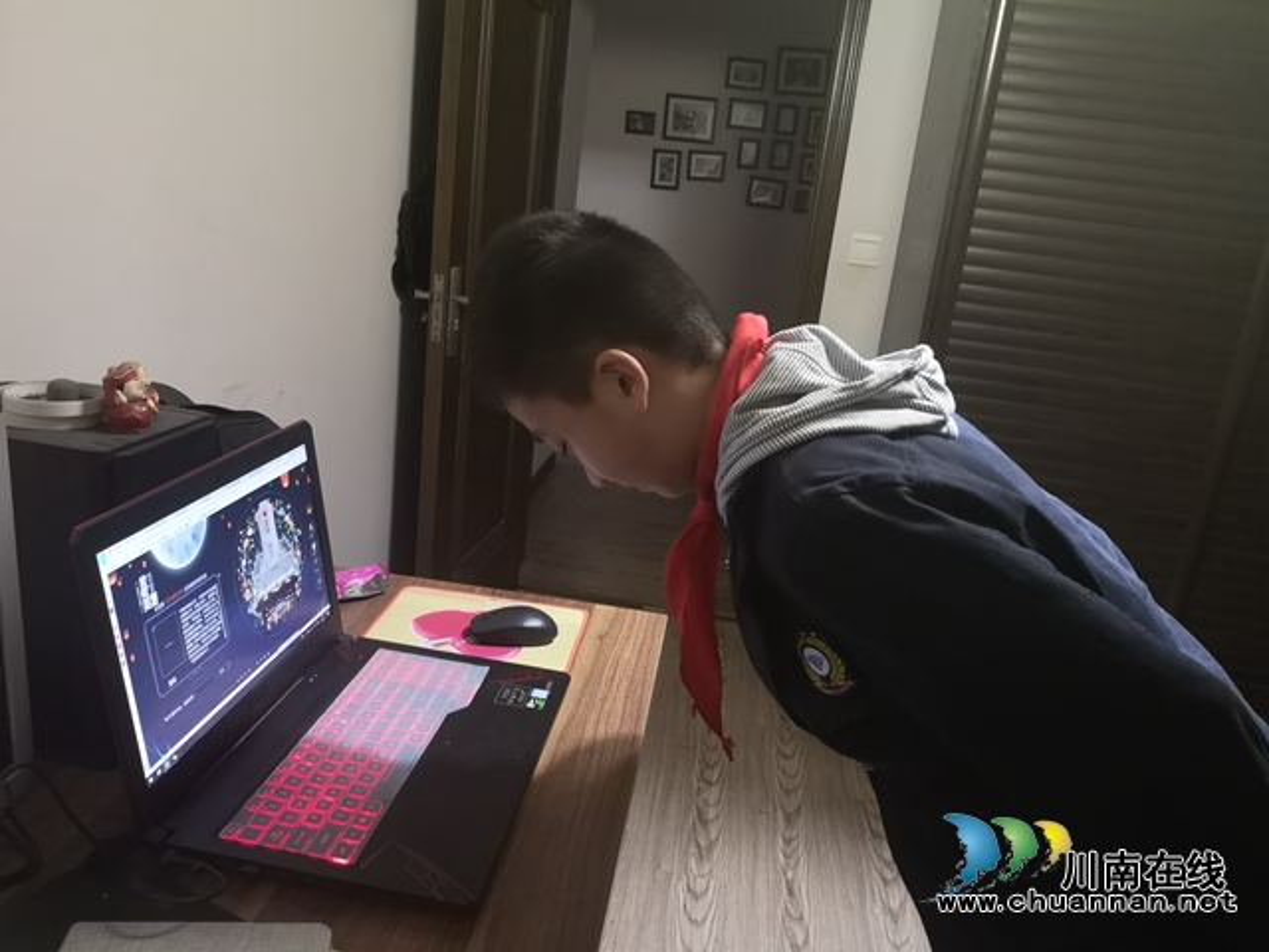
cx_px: 634
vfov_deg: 51.4
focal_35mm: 27
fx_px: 990
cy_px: 476
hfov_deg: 65.3
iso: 640
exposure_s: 1/16.7
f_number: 1.8
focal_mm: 5.58
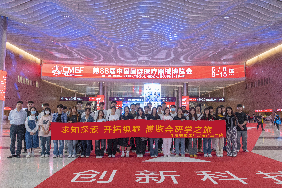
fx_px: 212
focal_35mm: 27
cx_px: 141
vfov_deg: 47.9
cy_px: 94
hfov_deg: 67.4
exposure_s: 1/80
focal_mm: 27
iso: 1000
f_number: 5.6
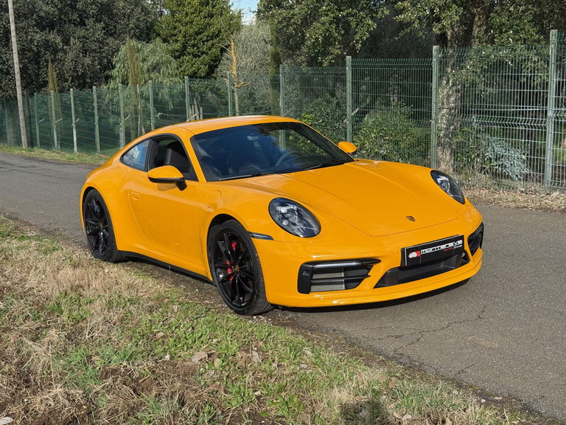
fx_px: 785
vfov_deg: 30.3
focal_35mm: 48
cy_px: 212
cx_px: 283
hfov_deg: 39.7
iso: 80
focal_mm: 6.76
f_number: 1.78
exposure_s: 1/3226
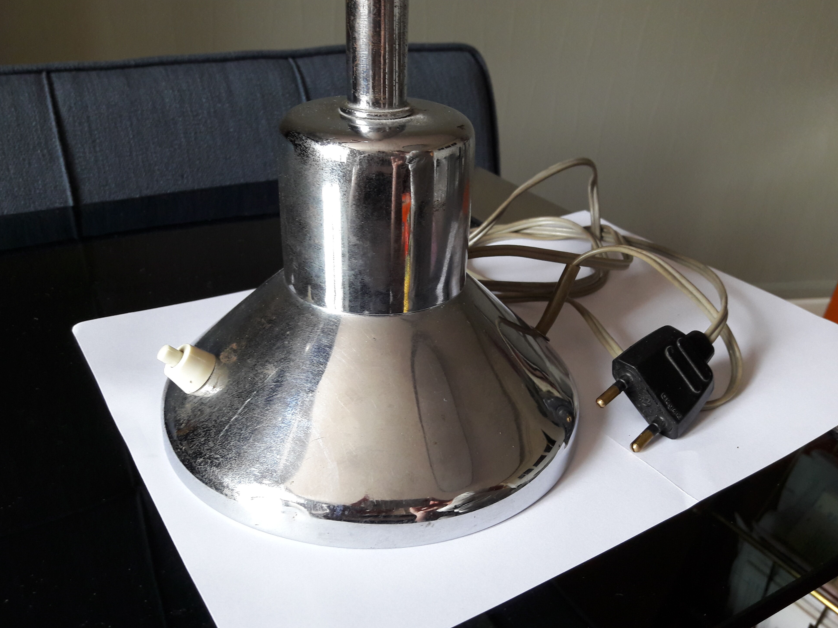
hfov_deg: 60.0
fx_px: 726
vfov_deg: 46.8
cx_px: 423
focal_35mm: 30
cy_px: 325
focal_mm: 3.7
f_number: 1.9
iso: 100
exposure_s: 1/33
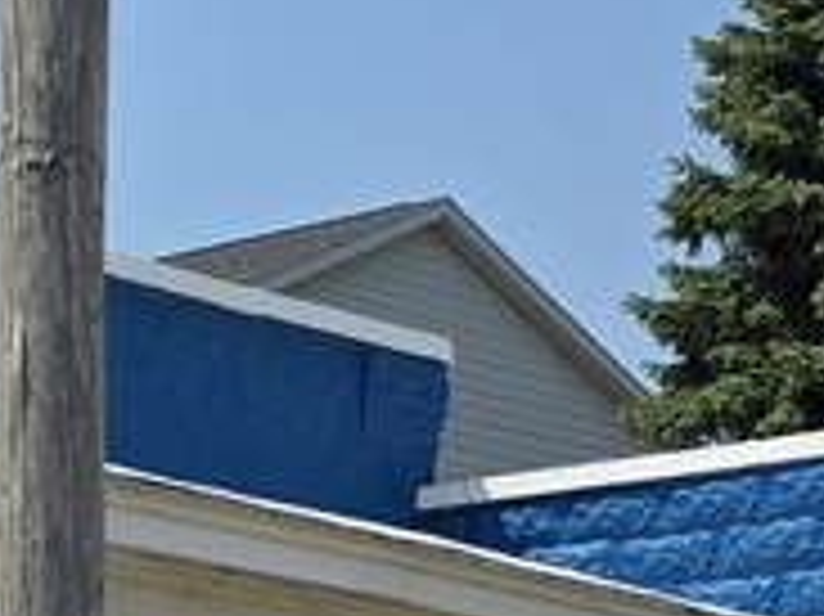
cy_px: 540
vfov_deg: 9.2
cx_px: -869
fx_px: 3830
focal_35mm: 161
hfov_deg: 11.1
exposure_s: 1/7626
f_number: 1.7
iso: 80
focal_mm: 6.3
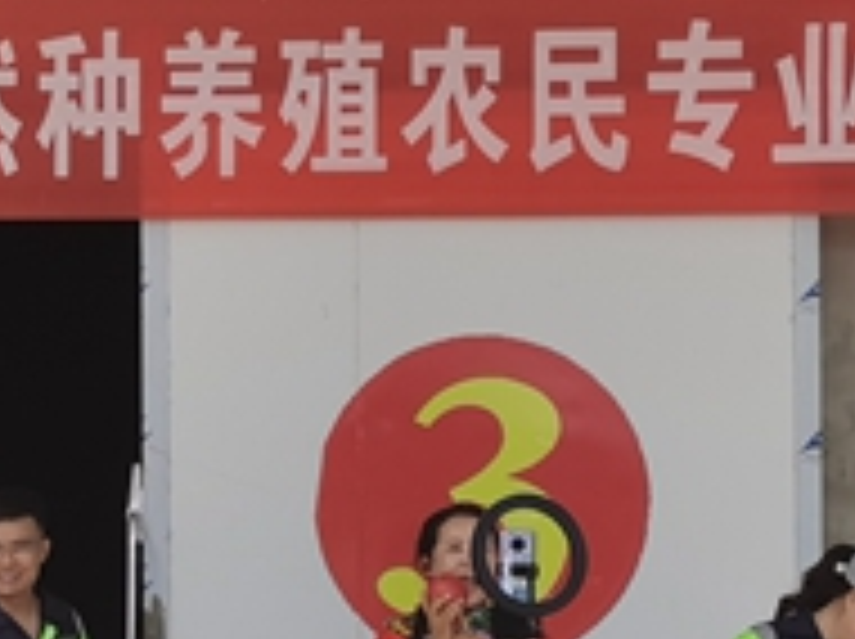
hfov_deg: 13.6
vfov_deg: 10.2
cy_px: 547
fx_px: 3552
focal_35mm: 144
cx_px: 122
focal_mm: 5.58
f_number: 1.8
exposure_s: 1/2445
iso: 50
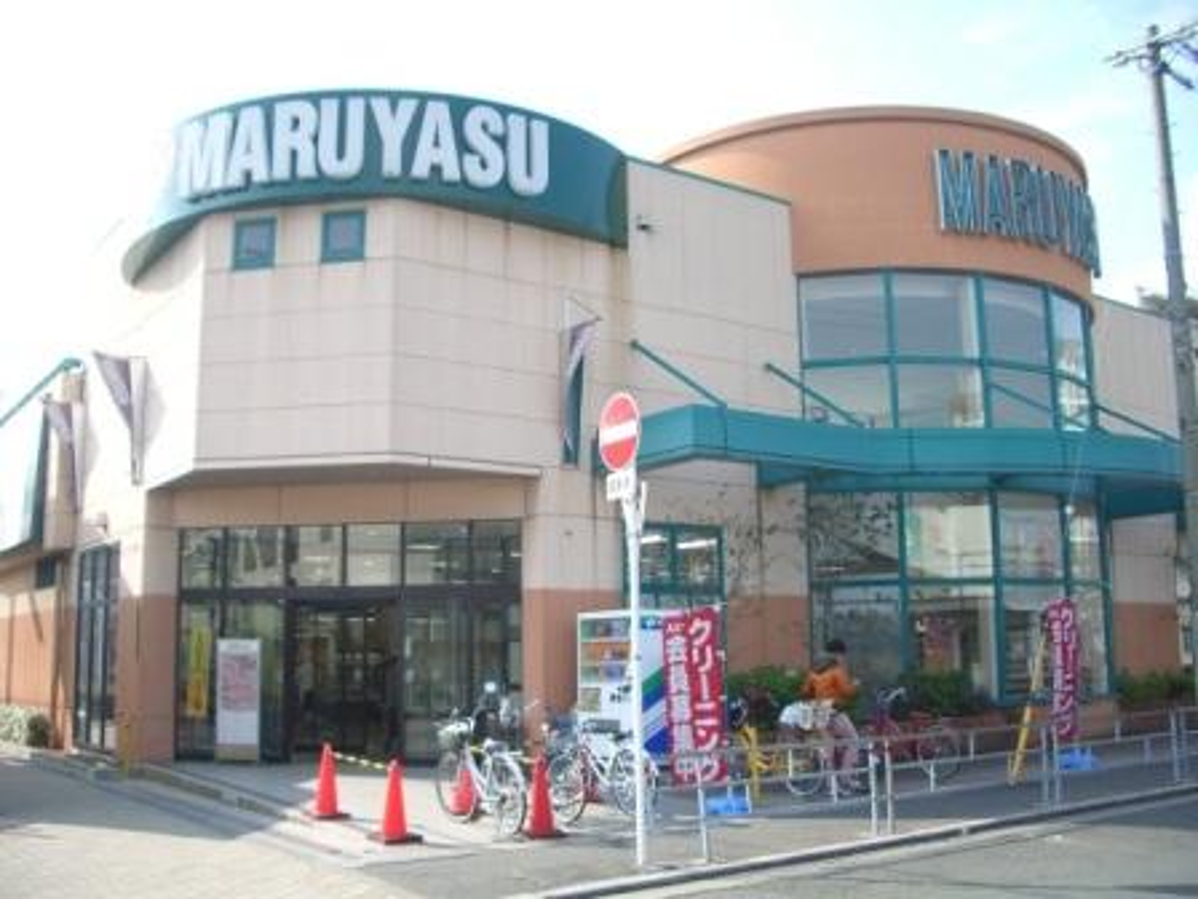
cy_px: 450
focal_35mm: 35
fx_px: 1211
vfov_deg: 40.7
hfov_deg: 52.6
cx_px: 599
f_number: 2.6
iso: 80
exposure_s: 1/400
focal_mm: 5.8
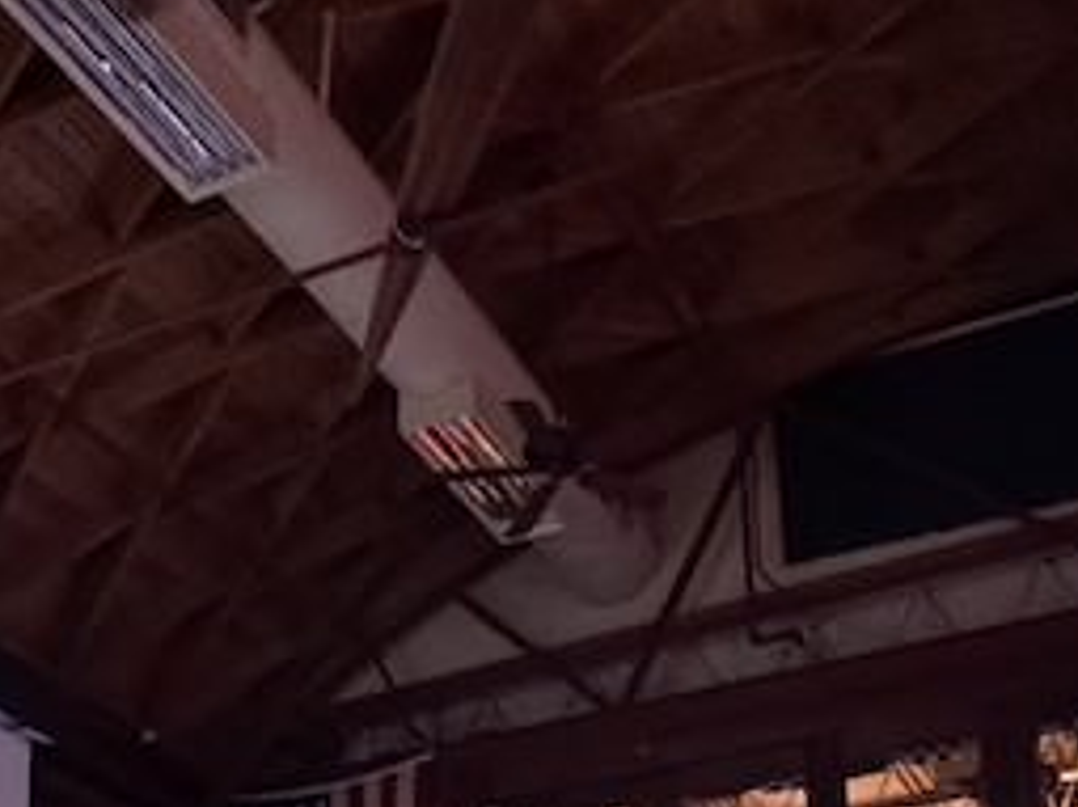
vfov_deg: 22.8
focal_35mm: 55
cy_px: 1128
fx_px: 1712
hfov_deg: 33.4
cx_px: 144
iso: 800
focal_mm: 2.22
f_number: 2.2
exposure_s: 1/60
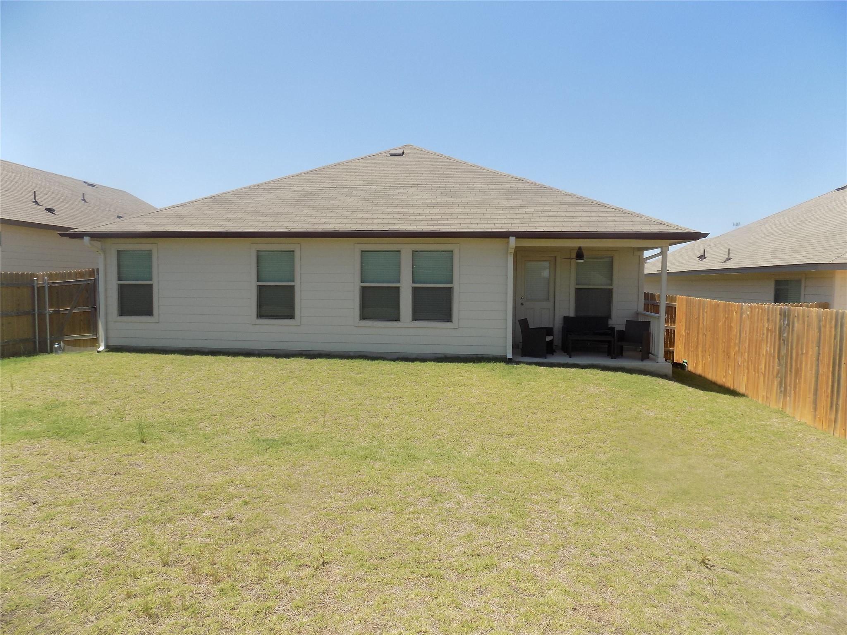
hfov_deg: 73.9
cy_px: 318
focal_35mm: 23
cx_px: 424
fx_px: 563
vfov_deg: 58.9
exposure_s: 1/800
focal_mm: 4
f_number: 3.1
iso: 80
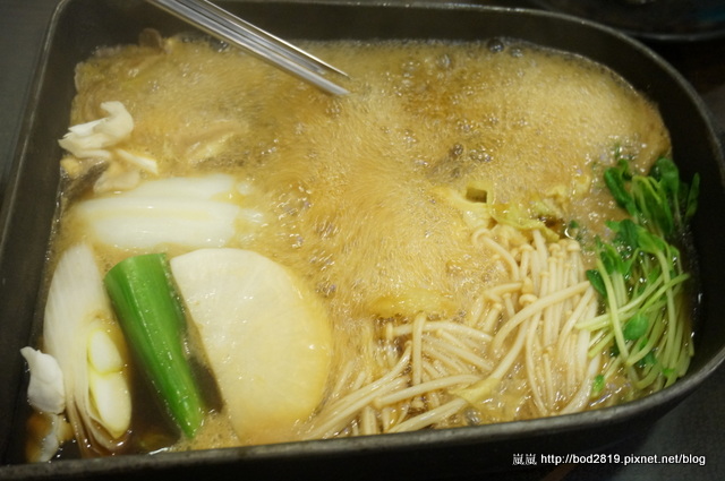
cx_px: 362
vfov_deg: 30.8
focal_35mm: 44
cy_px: 240
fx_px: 875
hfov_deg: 45.0
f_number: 4.5
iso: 2000
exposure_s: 1/60
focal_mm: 29
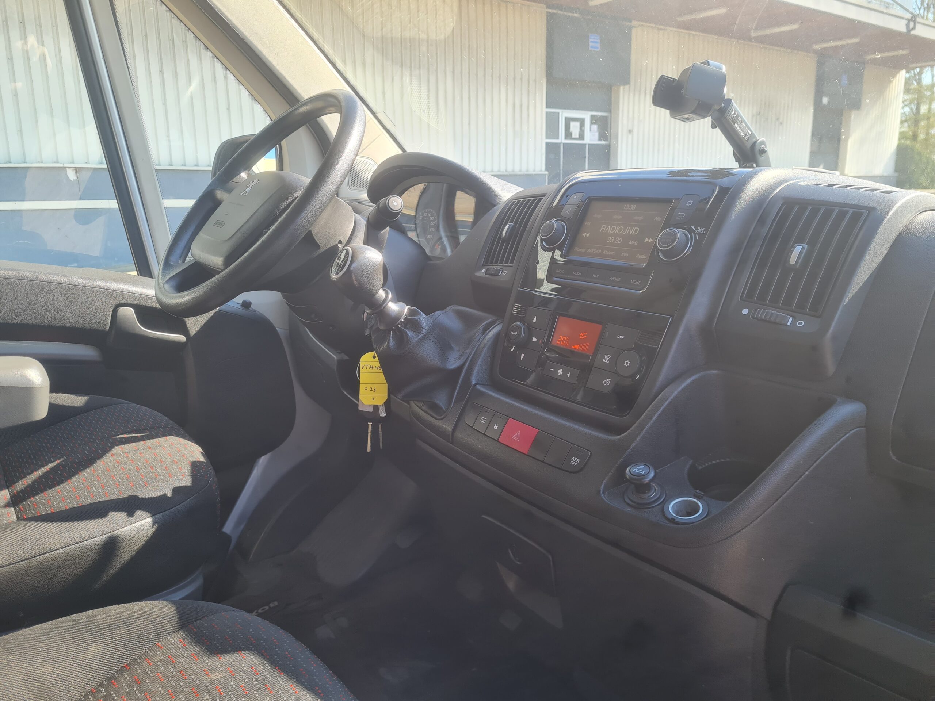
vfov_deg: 53.1
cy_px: 350
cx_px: 468
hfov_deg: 67.3
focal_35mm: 26
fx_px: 702
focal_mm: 5.4
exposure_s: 1/216
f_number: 1.8
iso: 50
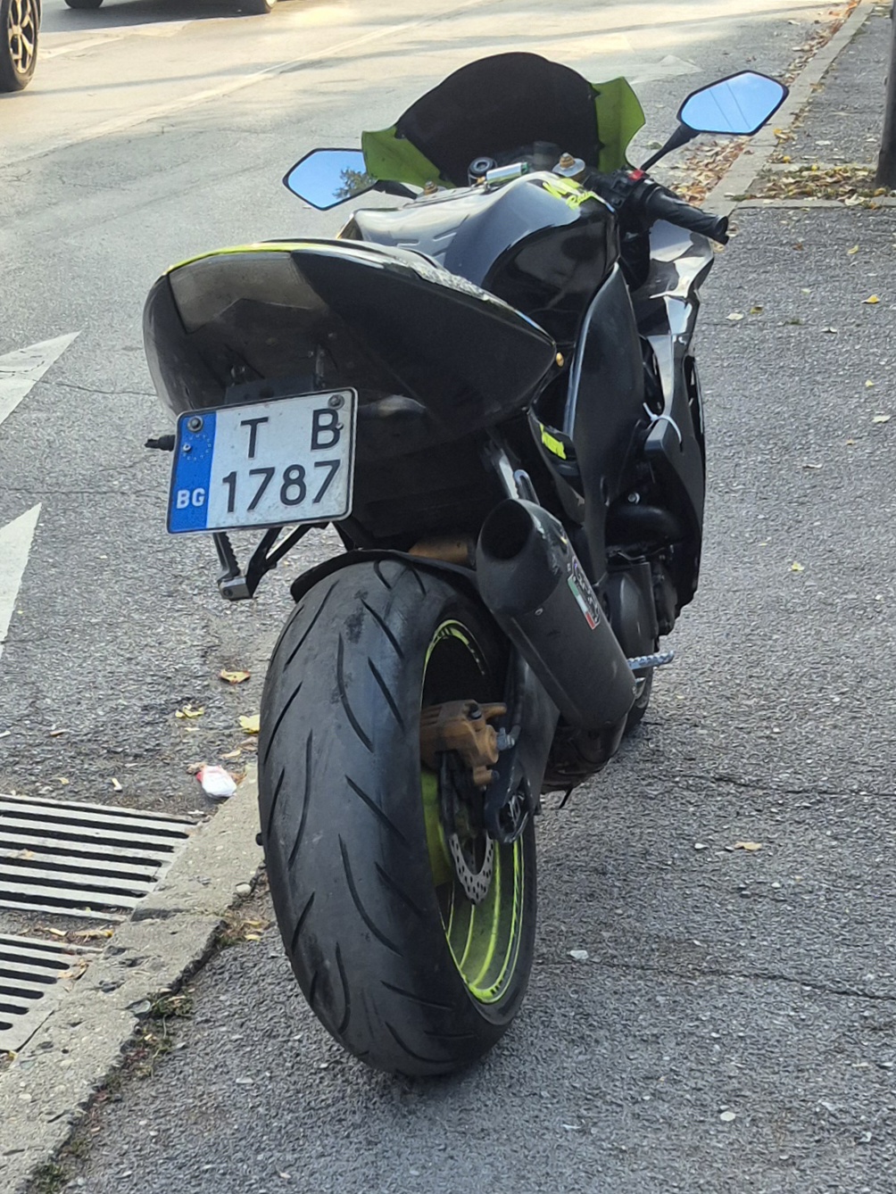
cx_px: 448
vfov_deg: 73.9
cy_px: 597
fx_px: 794
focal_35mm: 23
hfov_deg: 58.9
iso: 25
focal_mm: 5.4
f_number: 1.8
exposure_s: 1/227
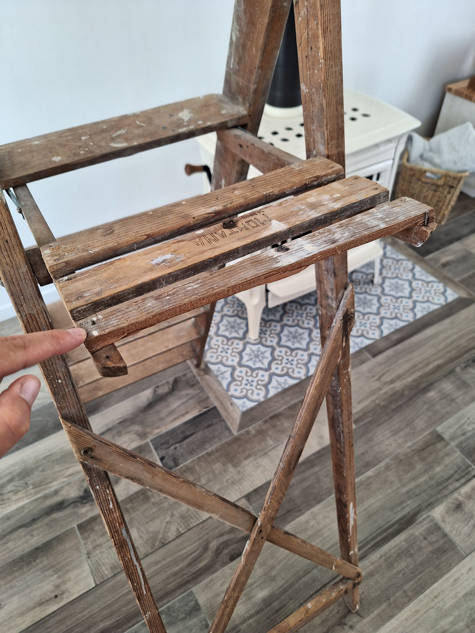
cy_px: 316
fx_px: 421
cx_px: 238
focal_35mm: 23
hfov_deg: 58.9
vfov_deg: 73.9
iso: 100
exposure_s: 1/50
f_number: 1.8
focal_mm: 5.54
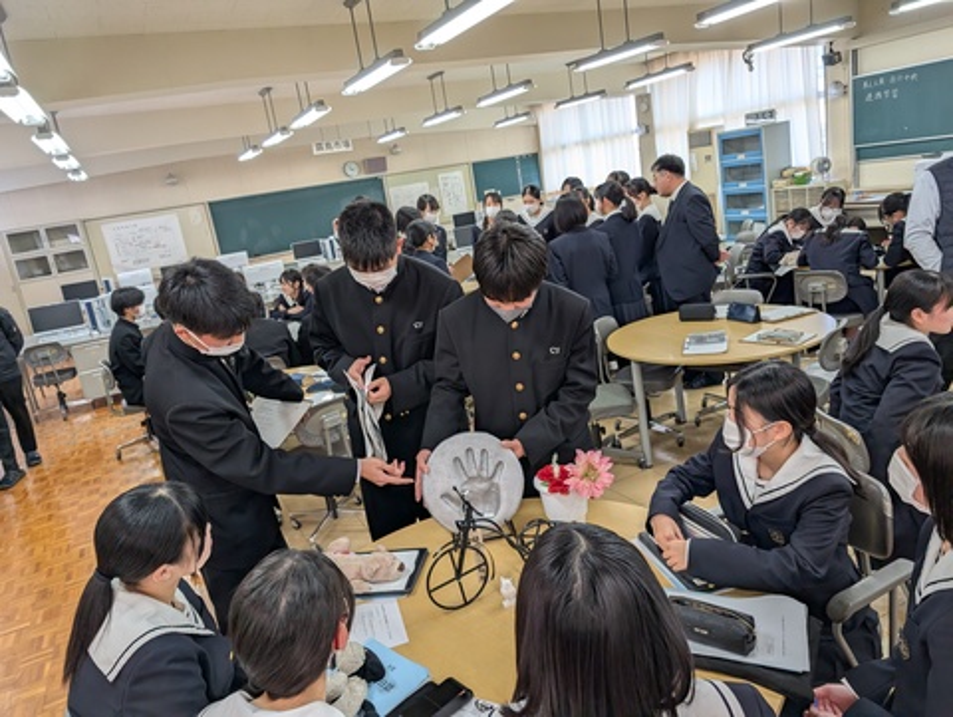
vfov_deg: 56.9
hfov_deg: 71.5
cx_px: 476
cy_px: 358
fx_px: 661
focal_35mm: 24
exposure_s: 1/156
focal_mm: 6.9
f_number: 1.68
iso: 142
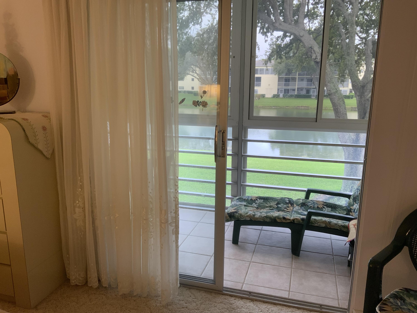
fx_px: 349
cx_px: 208
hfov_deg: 61.7
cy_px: 156
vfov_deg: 48.2
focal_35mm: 29
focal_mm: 3
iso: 80
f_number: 1.8
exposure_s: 1/60
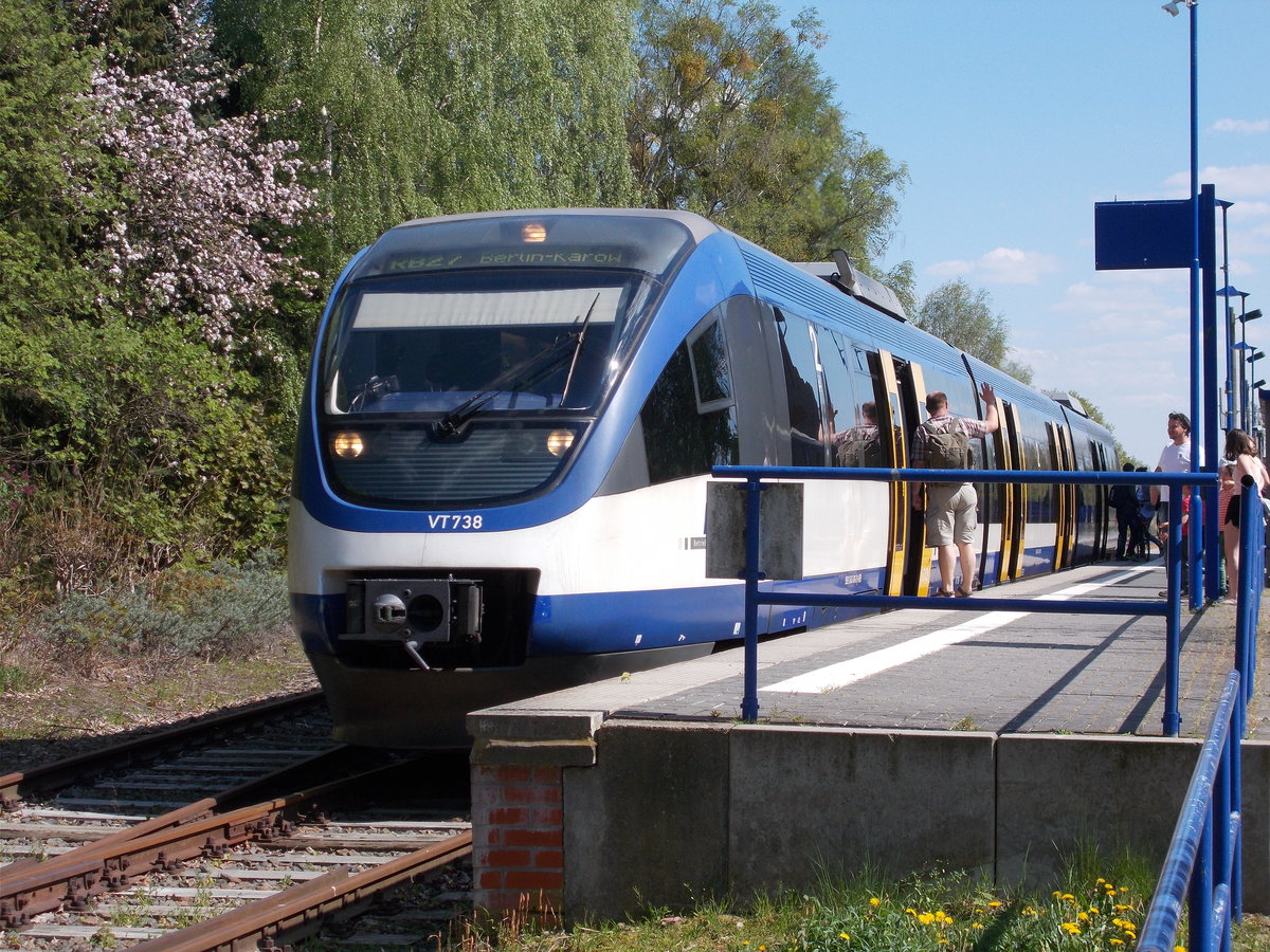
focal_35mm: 76
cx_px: 635
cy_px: 476
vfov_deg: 19.4
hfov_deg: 25.7
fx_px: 2788
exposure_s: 1/320
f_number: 5.8
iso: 80
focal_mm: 13.5
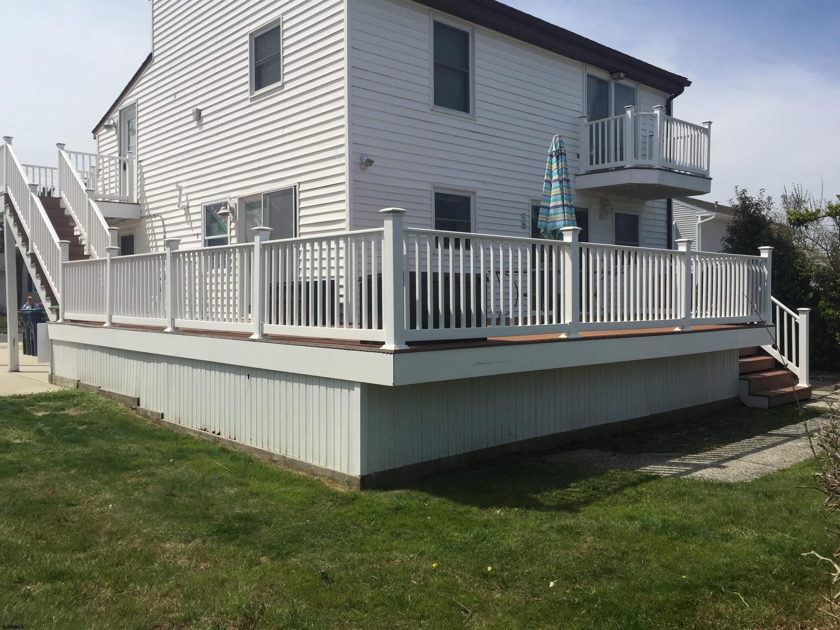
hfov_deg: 61.7
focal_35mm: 29
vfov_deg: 48.2
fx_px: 704
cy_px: 315
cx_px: 420
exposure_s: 1/3300
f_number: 2.2
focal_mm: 4.15
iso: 32
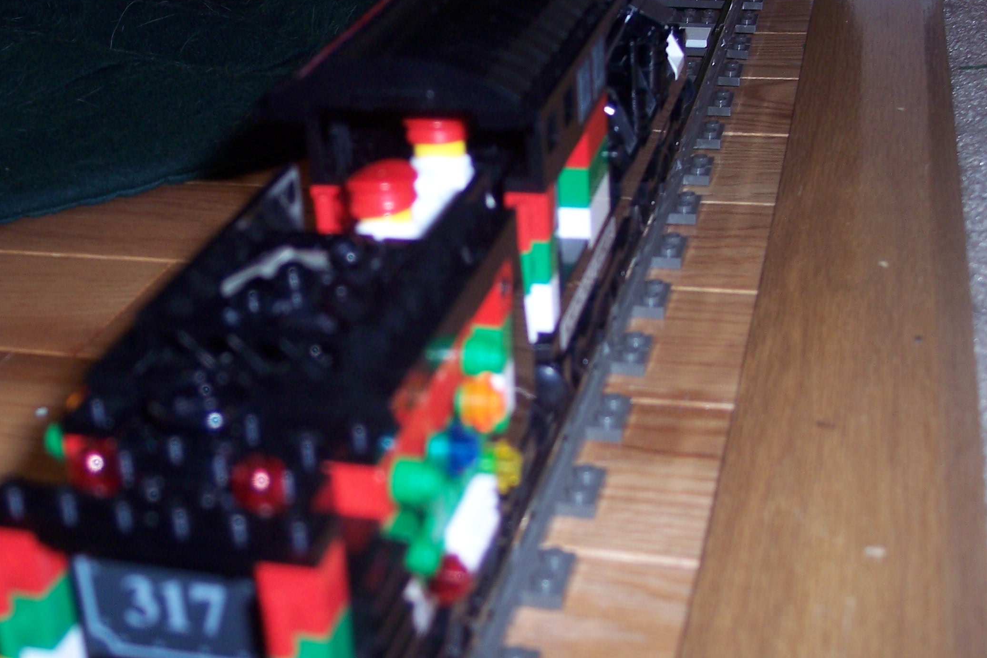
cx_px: 330
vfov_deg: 24.2
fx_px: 1535
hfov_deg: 35.3
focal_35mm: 56
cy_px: 276
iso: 100
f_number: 2.8
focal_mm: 8
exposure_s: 1/60
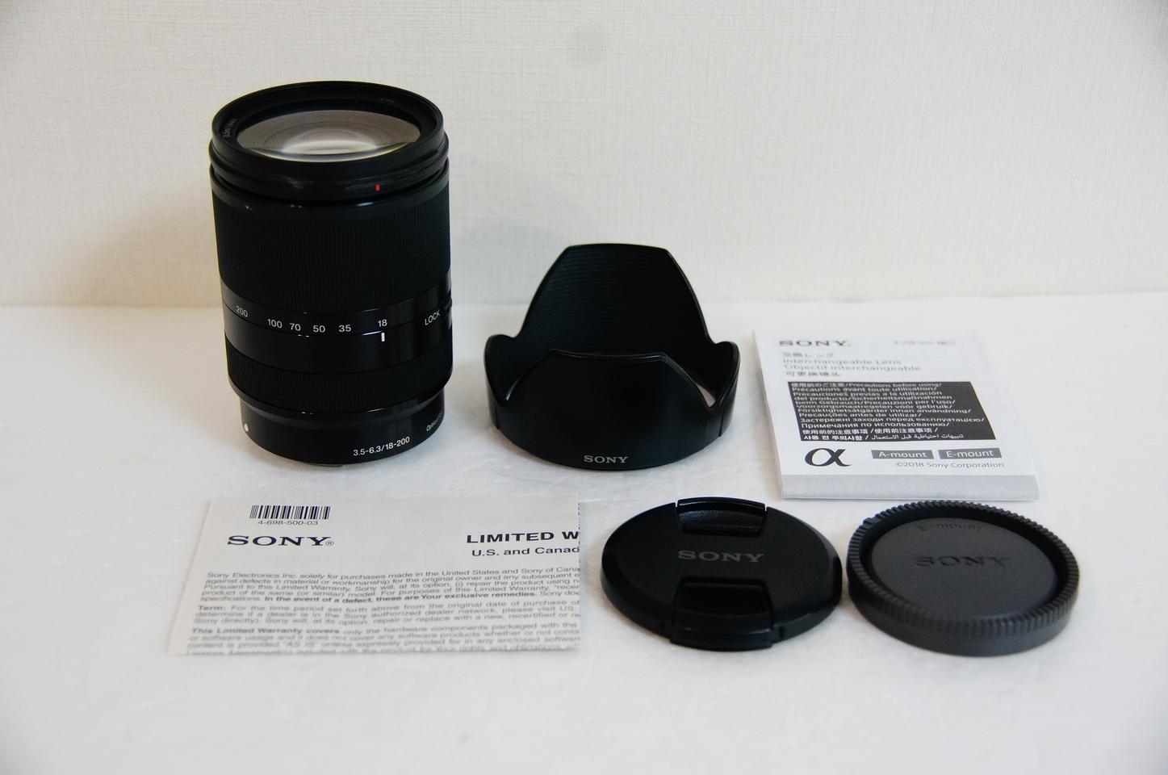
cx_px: 584
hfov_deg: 33.4
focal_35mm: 60
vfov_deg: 22.5
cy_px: 388
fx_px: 1944
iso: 1250
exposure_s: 1/80
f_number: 4.5
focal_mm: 40
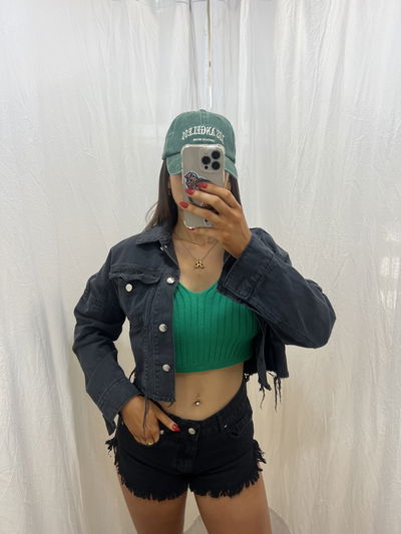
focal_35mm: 26
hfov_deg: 53.1
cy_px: 267
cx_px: 200
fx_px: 401
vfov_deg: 67.3
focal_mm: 5.7
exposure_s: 1/100
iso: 80
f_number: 1.5
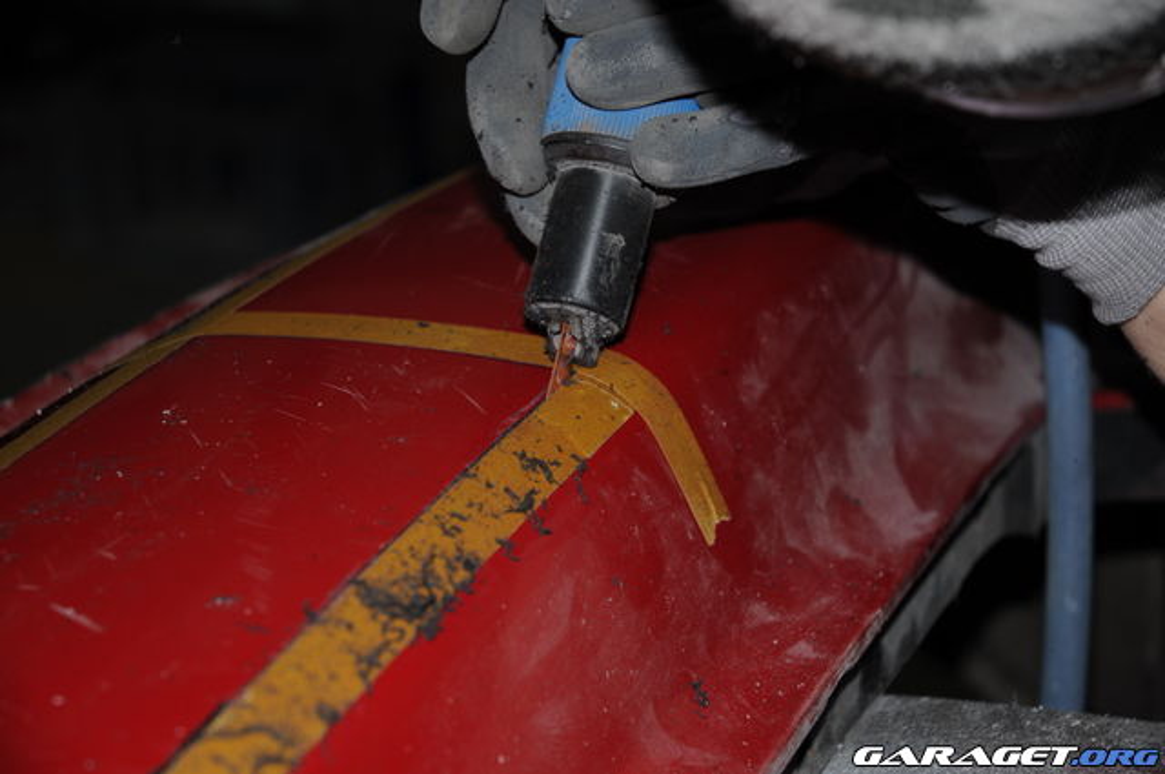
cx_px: 582
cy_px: 387
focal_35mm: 105
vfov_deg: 13.0
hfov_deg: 19.5
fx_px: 3394
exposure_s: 1/60
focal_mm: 70
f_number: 4.5
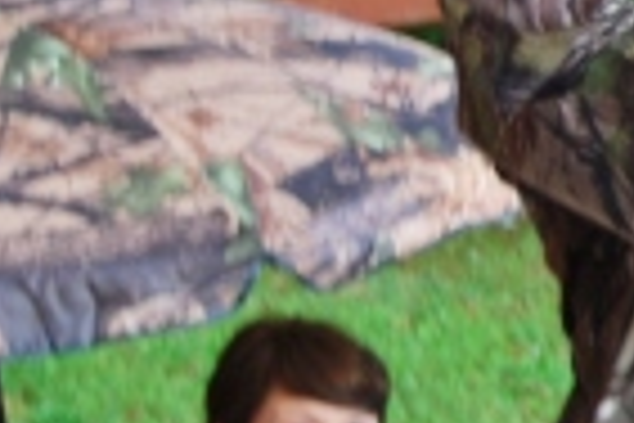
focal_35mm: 327
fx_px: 5758
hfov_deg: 6.1
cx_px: 1268
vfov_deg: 4.2
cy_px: -130
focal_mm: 48
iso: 220
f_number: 5.6
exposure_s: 1/30
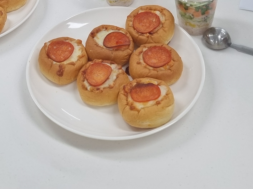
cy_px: -79
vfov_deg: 18.1
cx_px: 72
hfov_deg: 26.1
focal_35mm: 74
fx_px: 541
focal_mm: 5.4
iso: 80
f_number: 1.8
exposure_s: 1/120
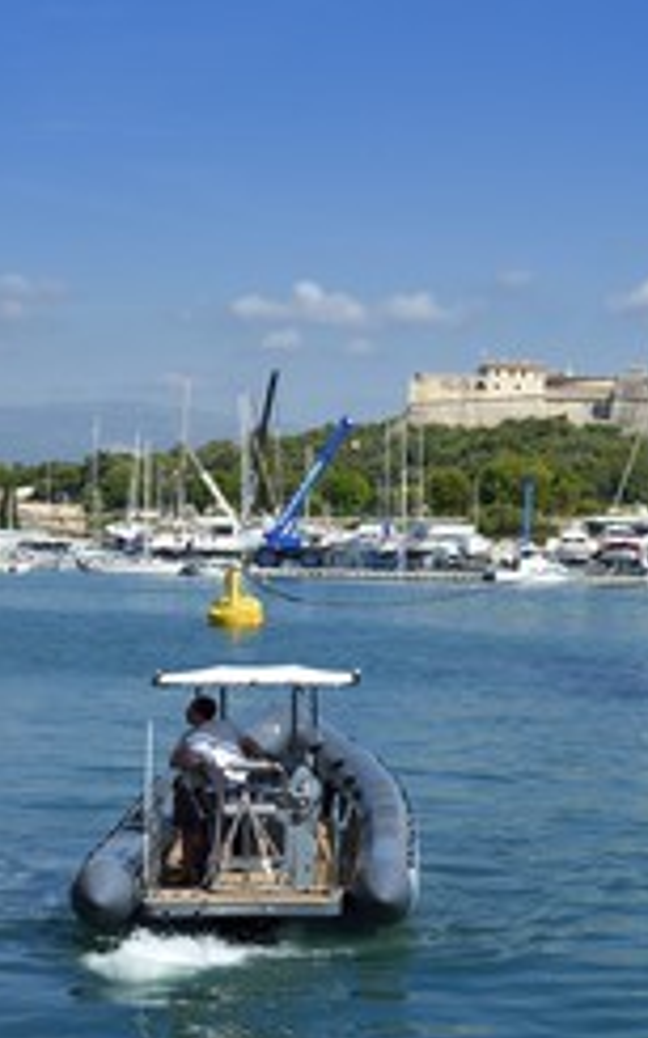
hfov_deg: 16.9
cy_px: 559
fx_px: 2177
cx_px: 368
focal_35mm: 77
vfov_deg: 26.8
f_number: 14
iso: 200
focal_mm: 44
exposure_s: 1/250
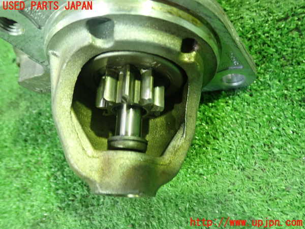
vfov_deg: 46.8
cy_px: 114
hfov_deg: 60.0
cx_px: 152
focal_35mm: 30
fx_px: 264
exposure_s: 1/30
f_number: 2.3
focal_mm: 5.5
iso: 1000
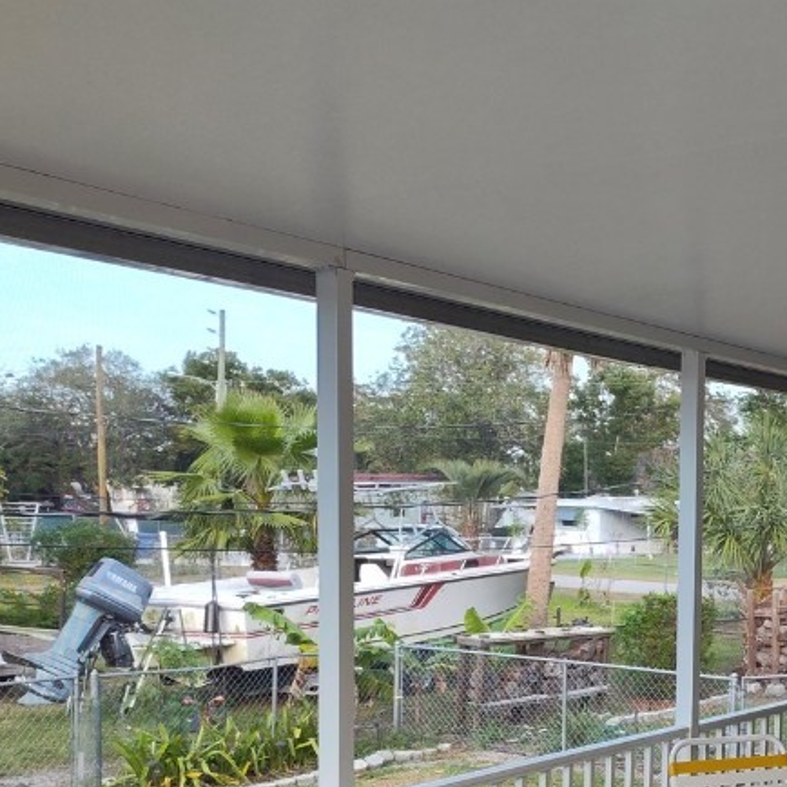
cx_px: 885
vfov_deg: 34.3
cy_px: 633
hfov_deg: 31.1
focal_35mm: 48
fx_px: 1235
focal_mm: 5.56
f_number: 1.8
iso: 121
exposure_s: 1/200
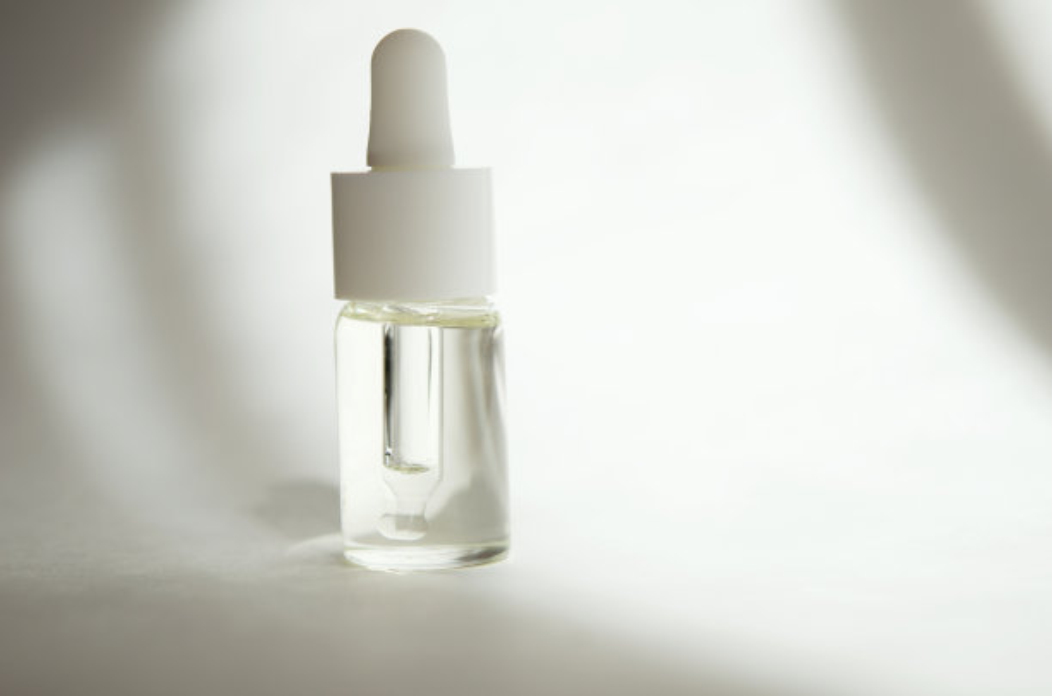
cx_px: 526
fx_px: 2624
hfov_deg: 22.7
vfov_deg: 15.1
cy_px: 348
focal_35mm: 90
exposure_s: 1/200
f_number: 4
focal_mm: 60
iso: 100
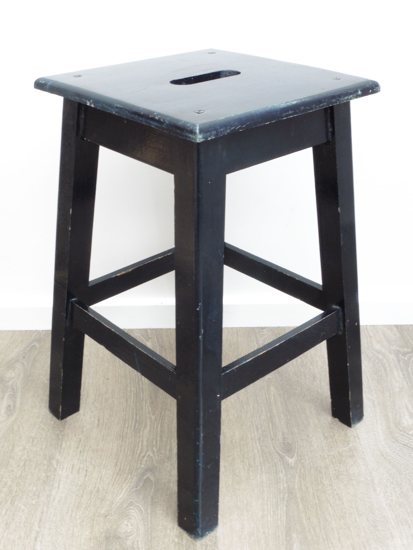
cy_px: 275
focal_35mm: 41
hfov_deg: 35.1
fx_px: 652
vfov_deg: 45.8
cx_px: 206
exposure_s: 1/10
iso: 200
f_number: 6.3
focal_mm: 7.4
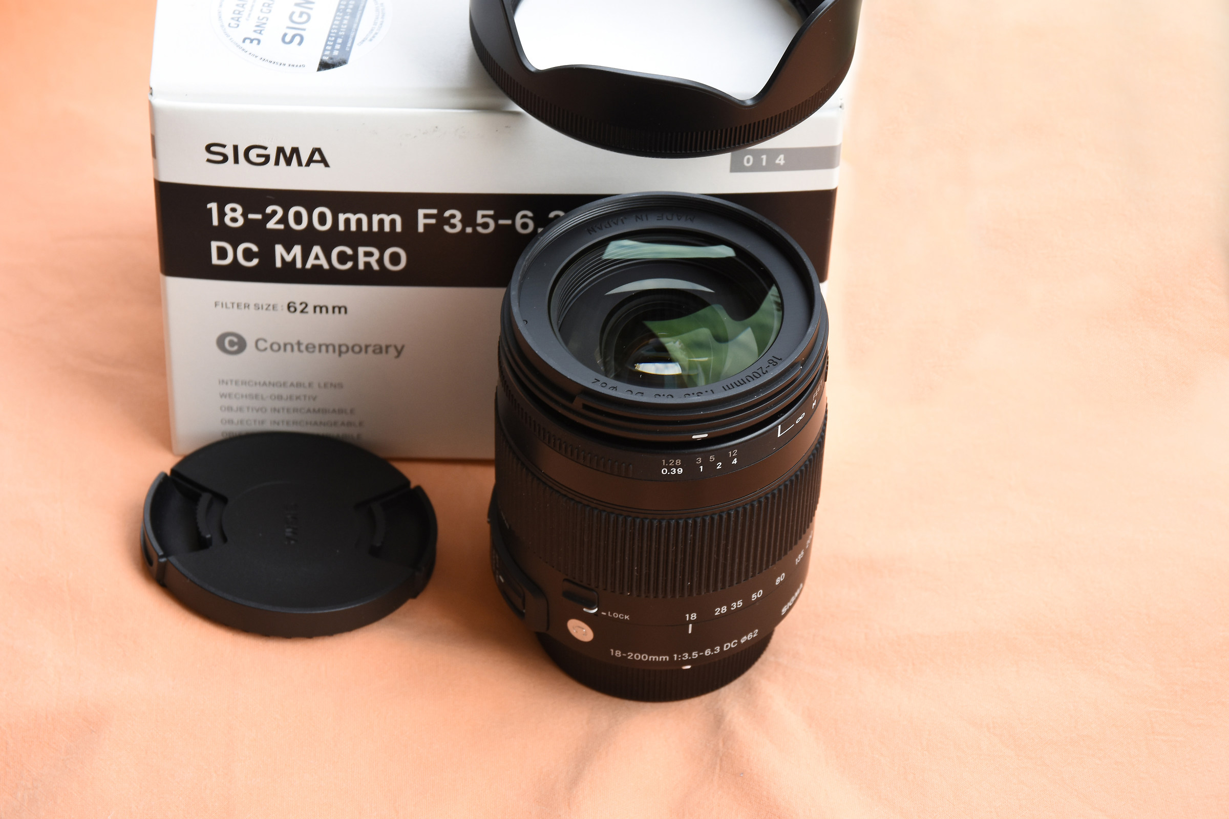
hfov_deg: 19.5
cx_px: 614
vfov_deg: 13.0
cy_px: 410
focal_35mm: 105
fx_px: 3584
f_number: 8
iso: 560
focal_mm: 70
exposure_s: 1/60
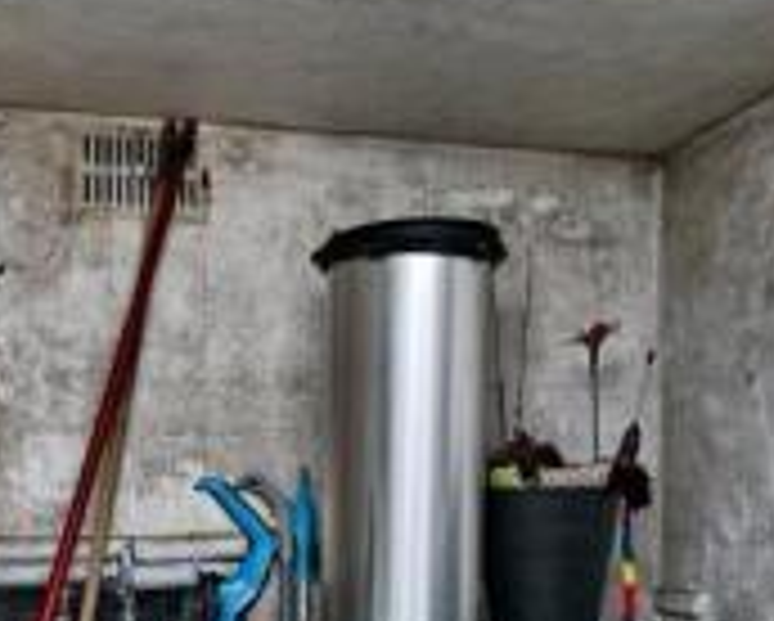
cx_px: 403
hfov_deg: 37.3
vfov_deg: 28.4
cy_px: 628
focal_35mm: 50
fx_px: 1147
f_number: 8
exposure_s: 1/60
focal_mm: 14
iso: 400
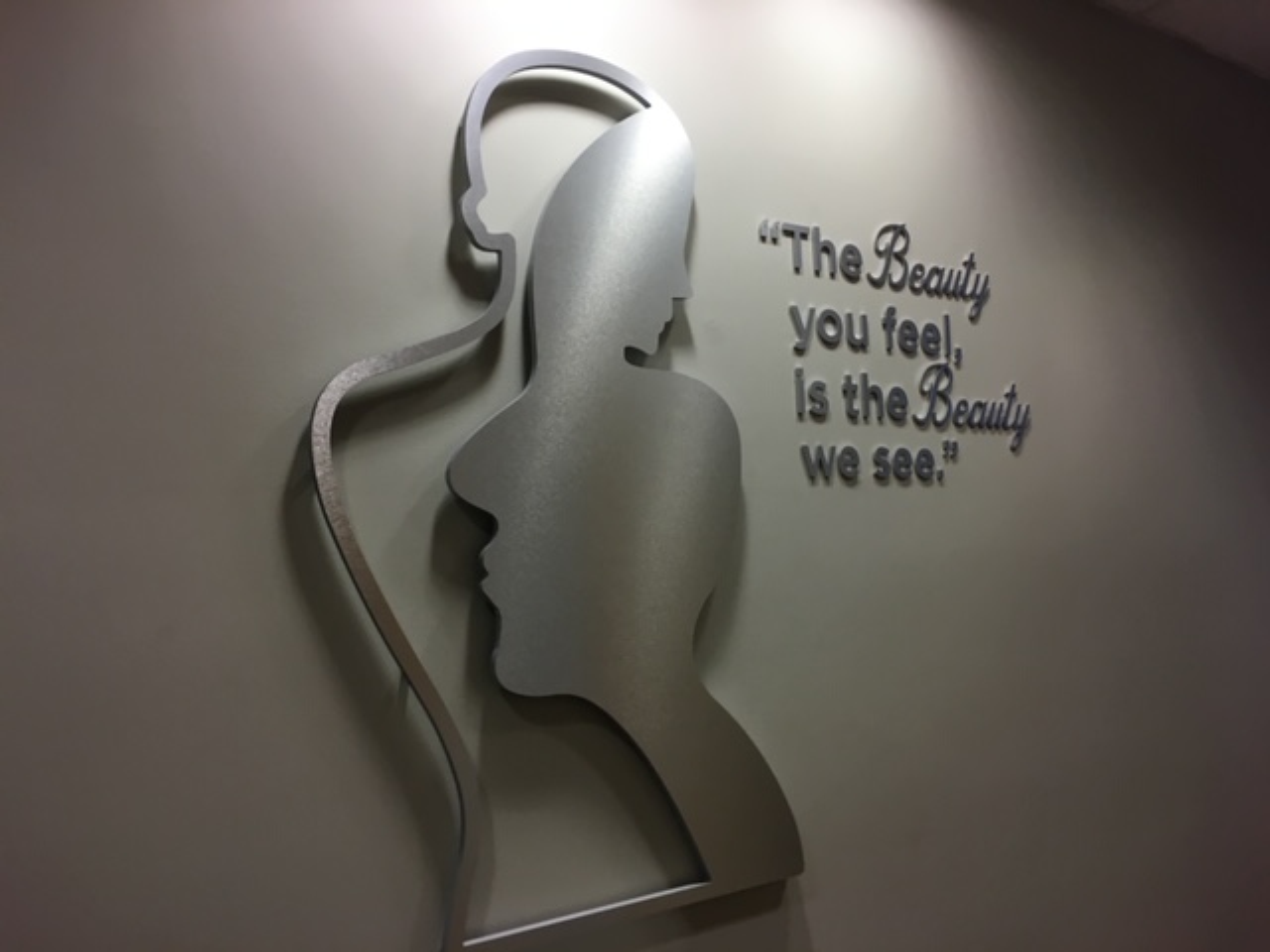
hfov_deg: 61.7
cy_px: 476
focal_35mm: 29
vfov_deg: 48.2
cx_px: 635
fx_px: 1064
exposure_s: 1/30
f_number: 2.2
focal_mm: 4.15
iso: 50
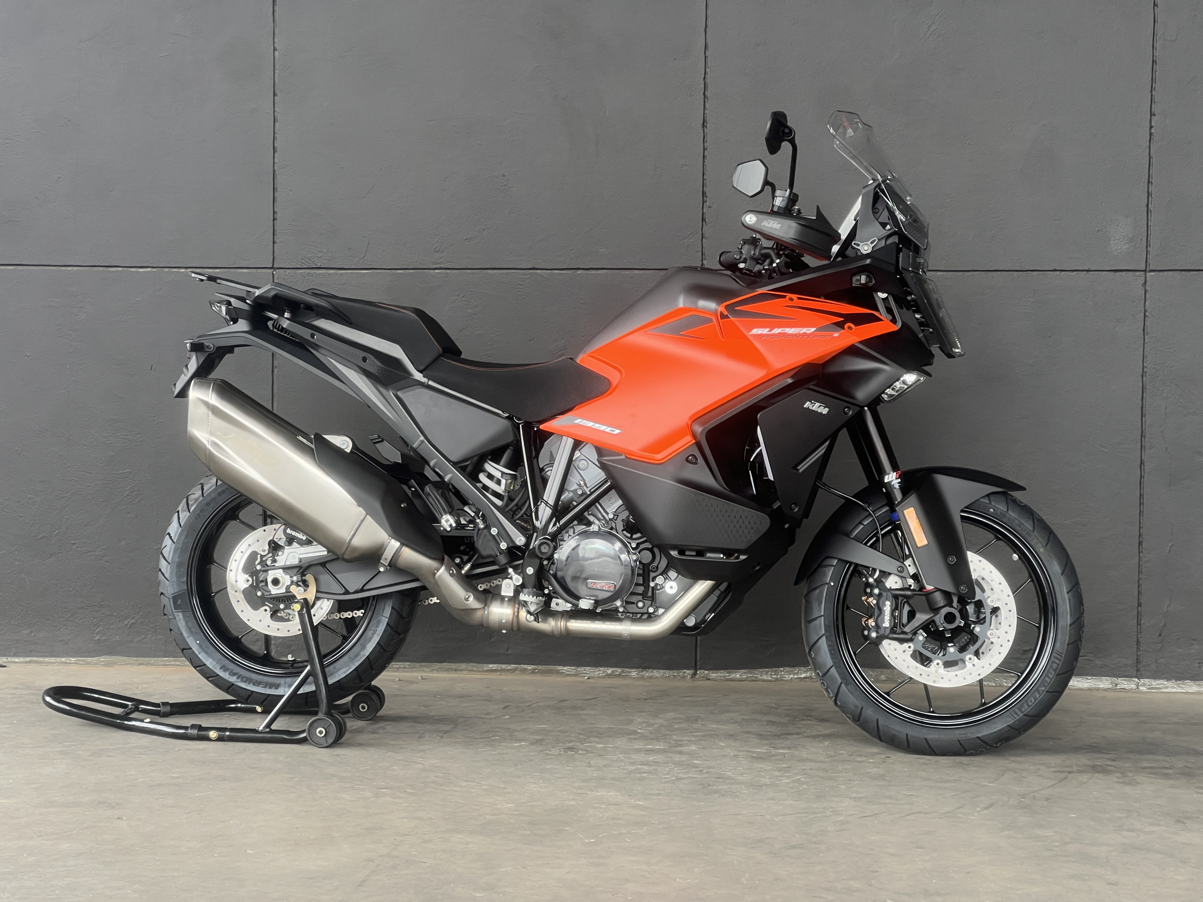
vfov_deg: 19.1
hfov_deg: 25.3
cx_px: 602
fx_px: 2676
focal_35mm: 77
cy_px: 451
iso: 64
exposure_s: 1/99
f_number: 2.8
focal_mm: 9
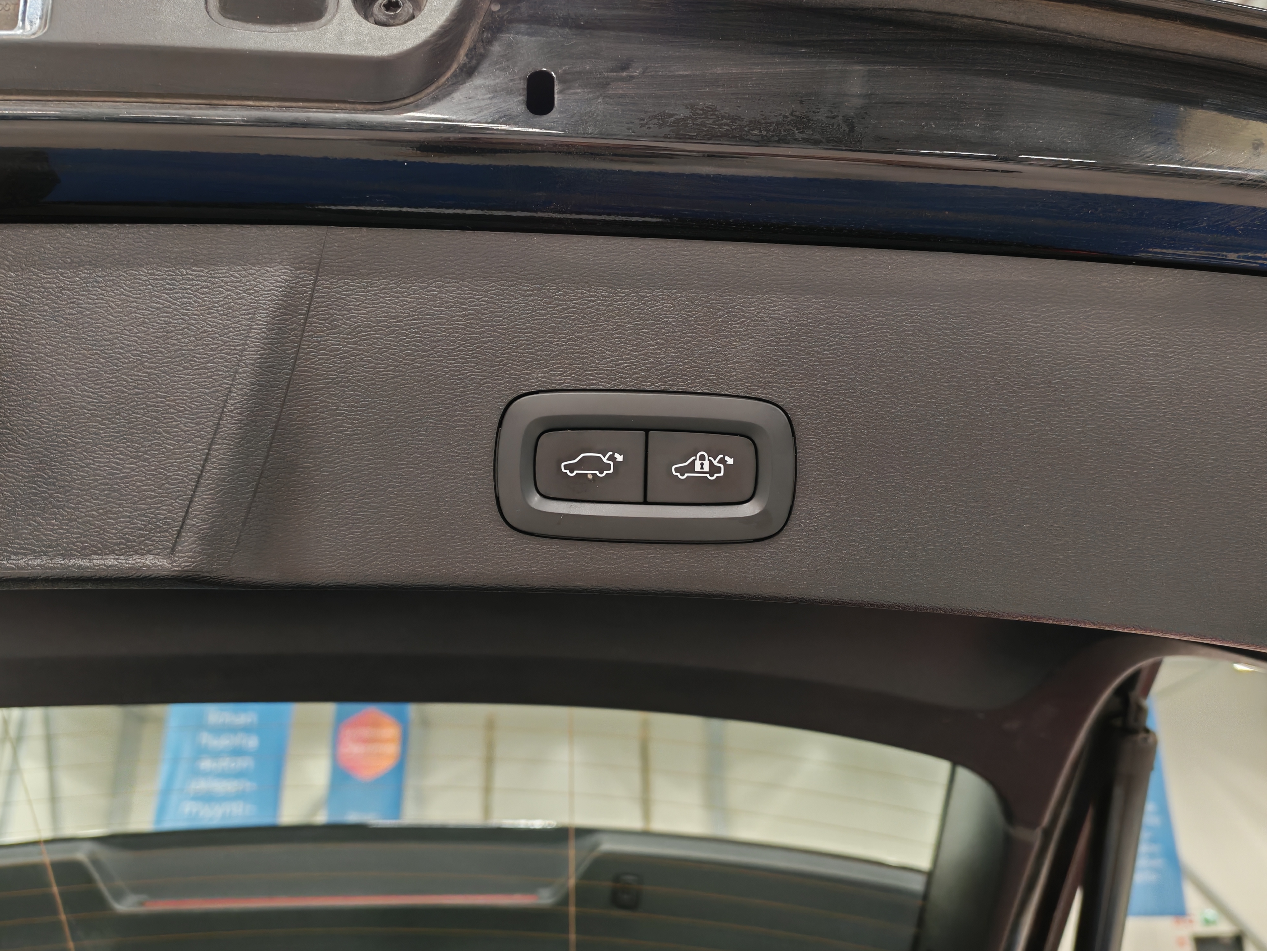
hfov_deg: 56.8
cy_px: 476
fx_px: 1171
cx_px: 634
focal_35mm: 32
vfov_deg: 44.2
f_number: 1.9
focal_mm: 6.12
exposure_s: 1/50
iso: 872
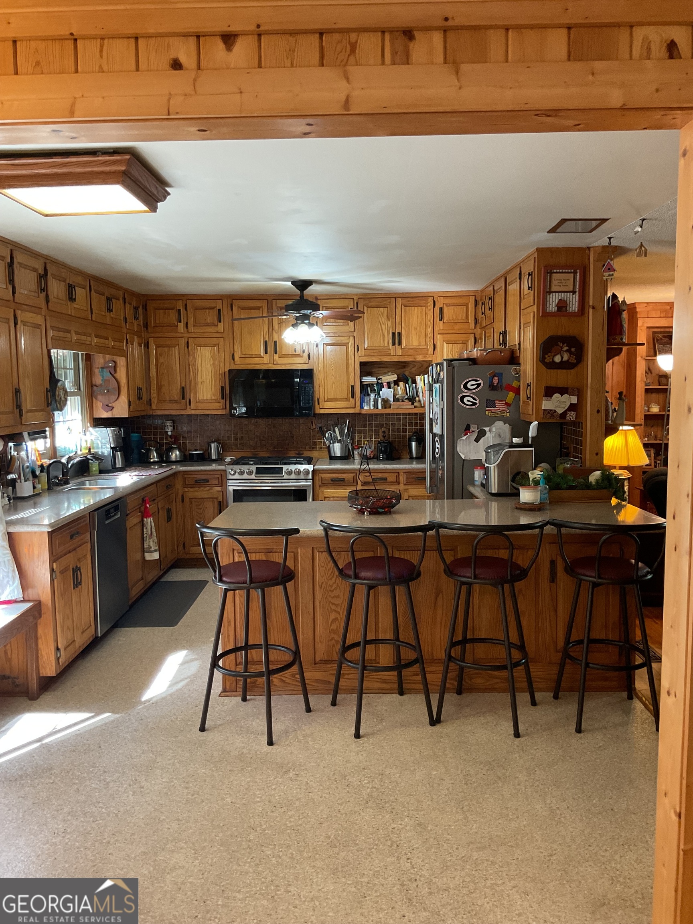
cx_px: 346
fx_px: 774
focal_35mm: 29
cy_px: 462
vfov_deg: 61.7
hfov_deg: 48.2
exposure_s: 1/60
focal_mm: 3
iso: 125
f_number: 1.8
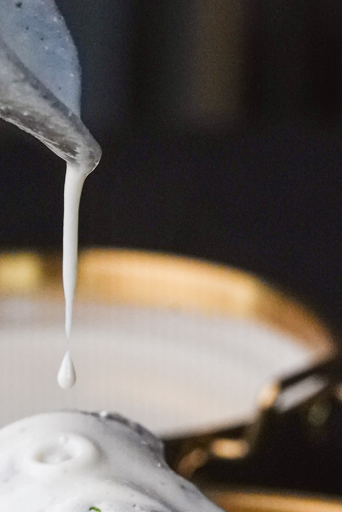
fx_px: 2931
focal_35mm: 206
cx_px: 87
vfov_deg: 10.0
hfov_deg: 6.7
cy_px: 420
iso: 6400
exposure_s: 1/1600
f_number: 7.1
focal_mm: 90
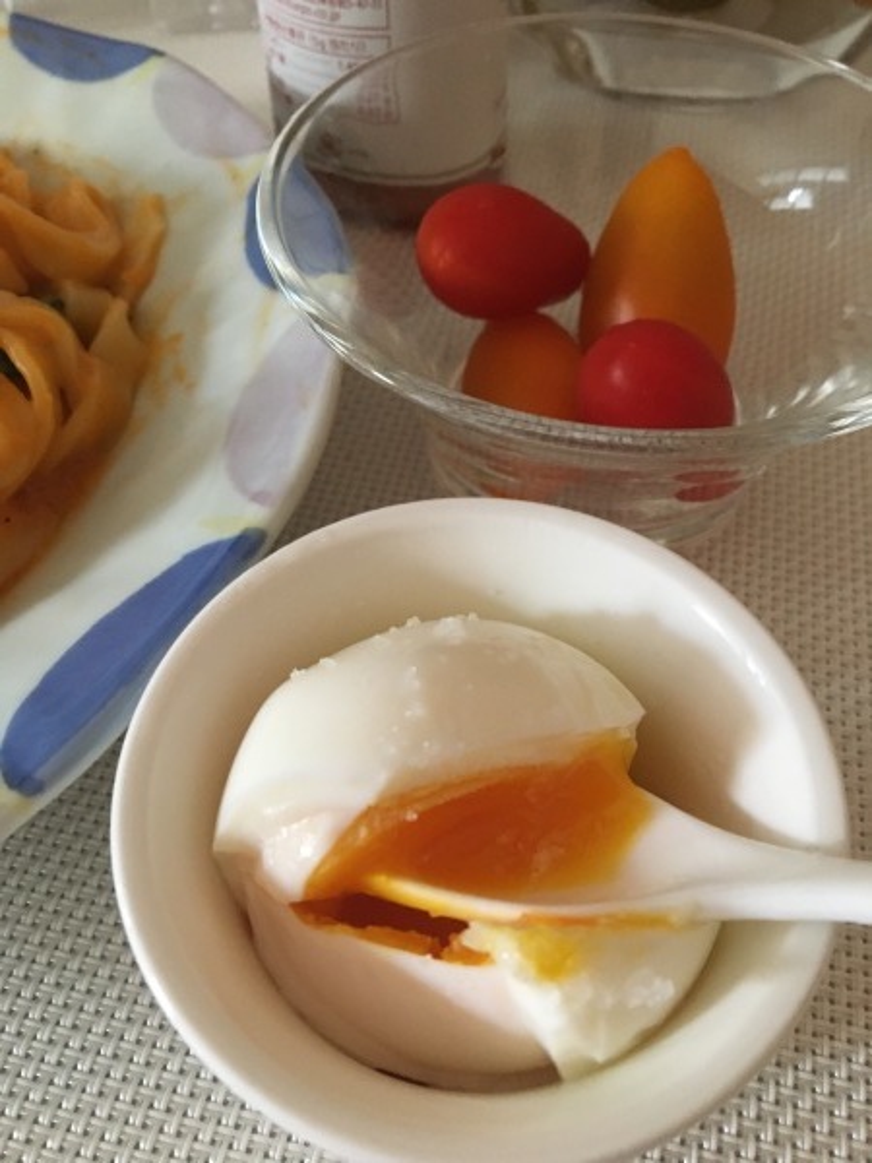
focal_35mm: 29
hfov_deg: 48.2
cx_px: 436
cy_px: 582
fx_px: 974
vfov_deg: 61.7
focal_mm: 4.15
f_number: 2.2
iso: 200
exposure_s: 1/30
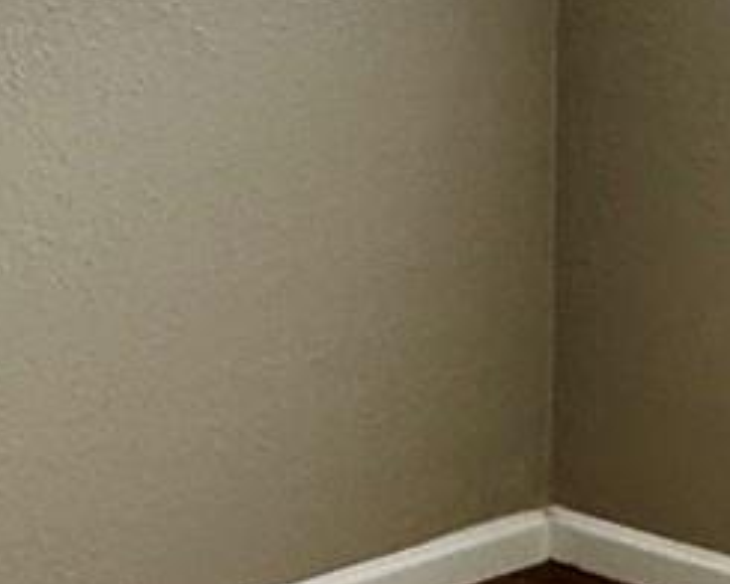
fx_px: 2463
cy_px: 74
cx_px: 119
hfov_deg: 16.7
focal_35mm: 114
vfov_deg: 13.4
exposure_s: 1/99
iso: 50
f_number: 2.2
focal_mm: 2.22
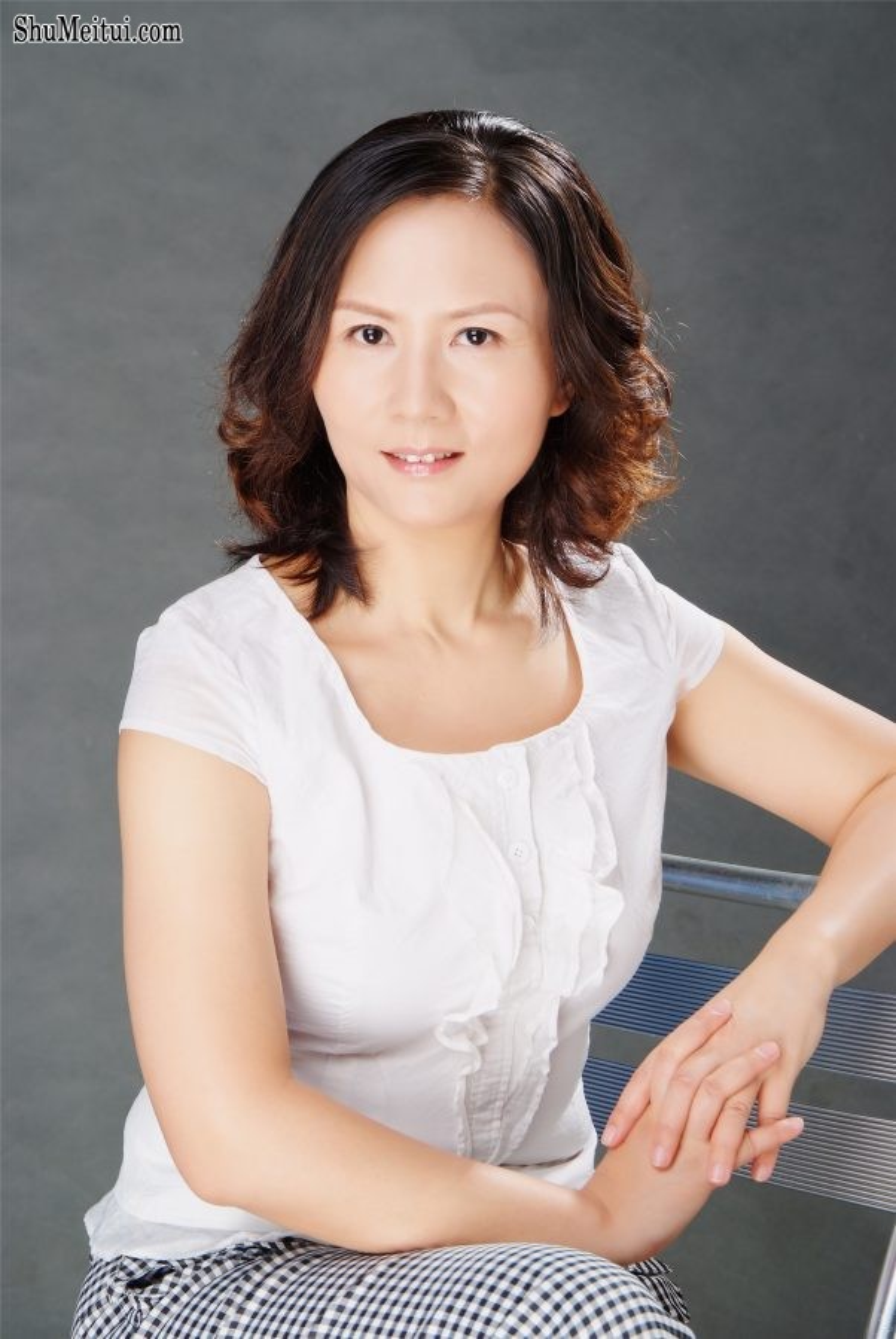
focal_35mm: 87
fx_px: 3240
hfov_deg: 15.7
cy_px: 670
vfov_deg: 23.4
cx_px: 448
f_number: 9
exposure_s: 1/160
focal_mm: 58
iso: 100
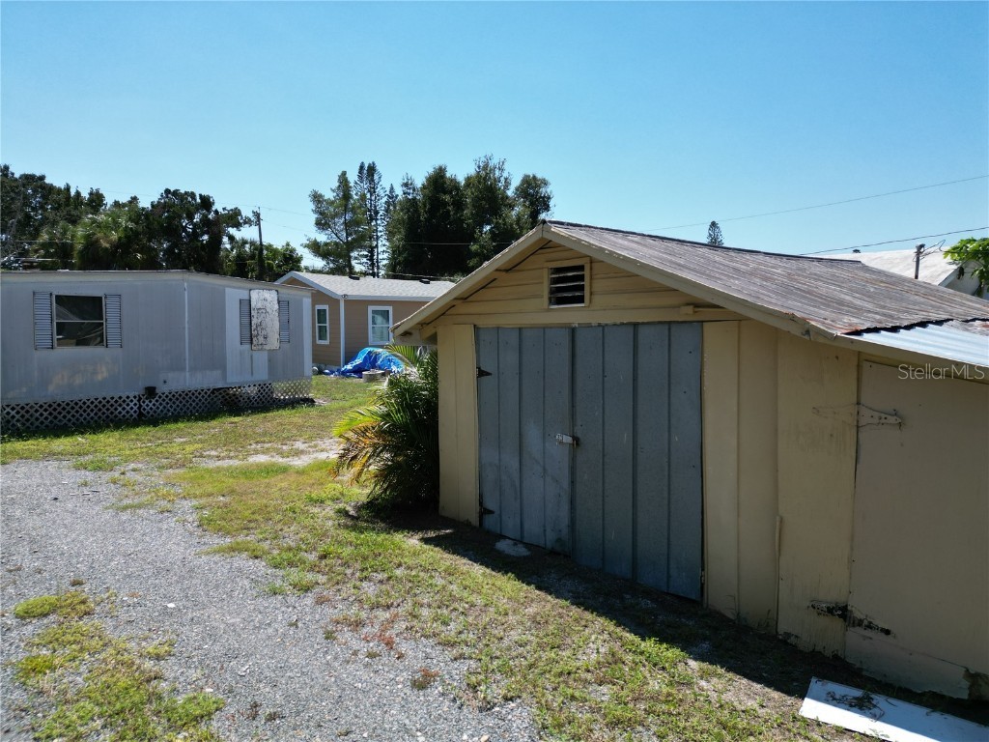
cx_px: 494
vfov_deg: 56.8
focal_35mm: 24
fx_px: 686
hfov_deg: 71.6
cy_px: 371
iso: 130
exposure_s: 1/3000
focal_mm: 6.72
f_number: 1.7
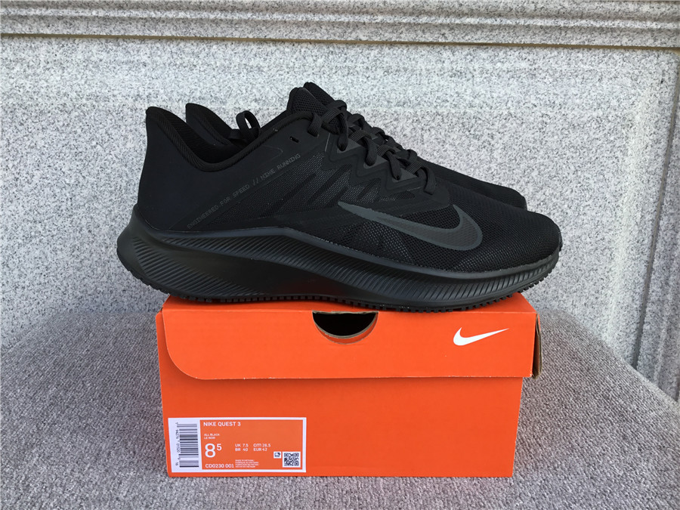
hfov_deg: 58.4
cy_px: 255
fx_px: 609
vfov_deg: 45.4
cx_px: 340
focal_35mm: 31
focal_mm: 3.3
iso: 32
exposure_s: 1/100
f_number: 2.4
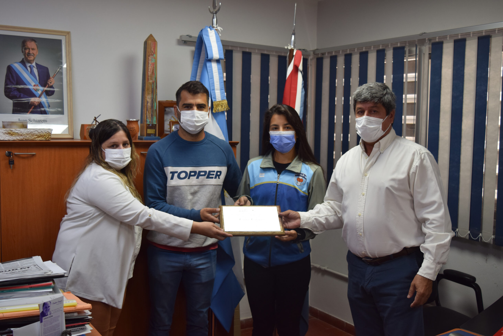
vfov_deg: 34.2
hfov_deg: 49.6
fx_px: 545
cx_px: 252
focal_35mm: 39
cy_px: 168
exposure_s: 1/80
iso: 400
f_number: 4.2
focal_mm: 26
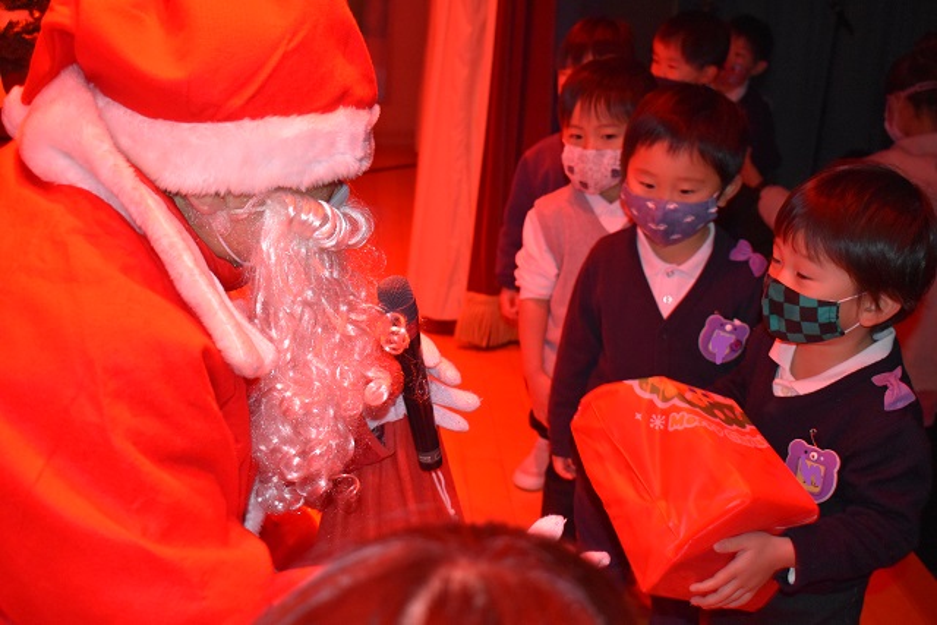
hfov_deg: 42.3
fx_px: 1210
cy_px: 312
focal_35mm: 46
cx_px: 468
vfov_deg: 29.0
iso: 2800
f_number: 4.2
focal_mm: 31
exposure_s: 1/60
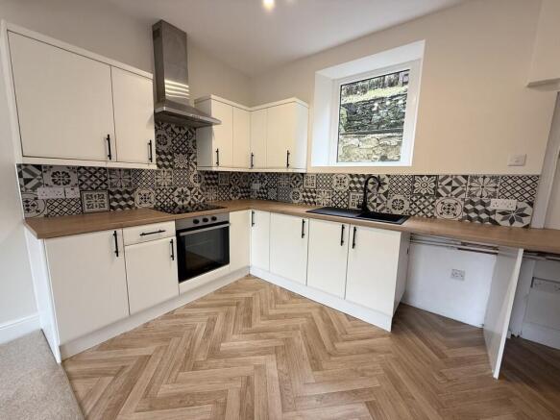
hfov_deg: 102.1
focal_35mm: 14
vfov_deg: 85.7
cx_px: 280
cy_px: 210
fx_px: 226
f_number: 2.2
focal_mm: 2.22
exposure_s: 1/99
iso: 200
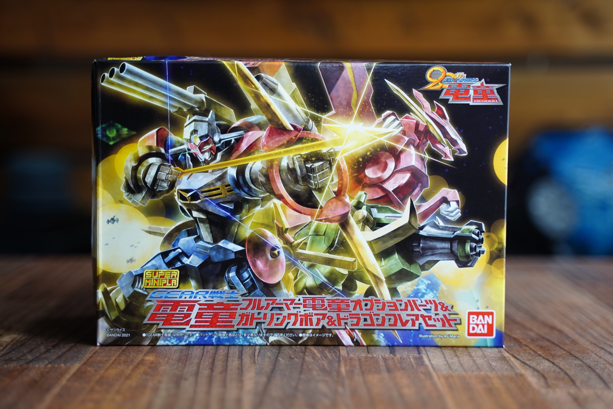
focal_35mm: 64
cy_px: 204
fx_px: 1090
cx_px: 306
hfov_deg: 31.4
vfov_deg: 21.2
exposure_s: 1/80
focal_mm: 64
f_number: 2.8
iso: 800
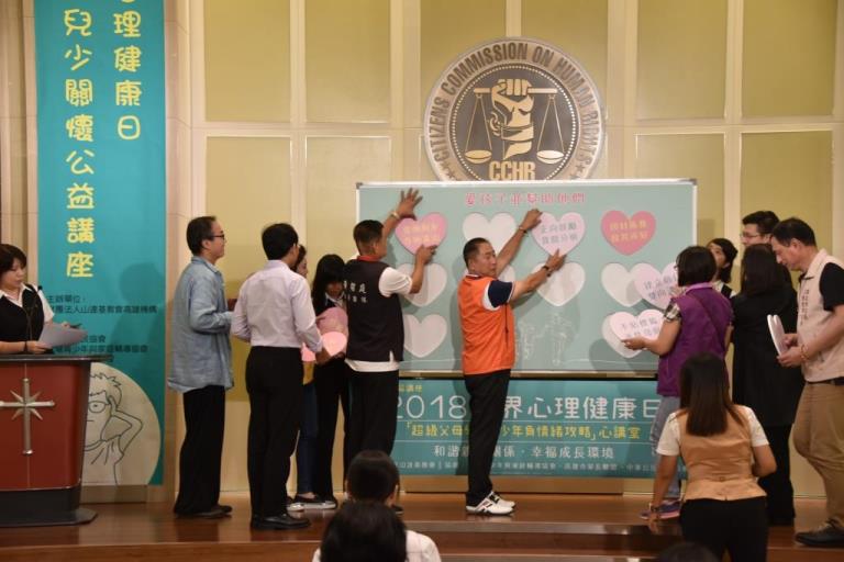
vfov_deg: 20.0
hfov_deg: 29.7
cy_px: 281
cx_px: 422
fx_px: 1594
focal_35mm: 68
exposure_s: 1/80
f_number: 4.8
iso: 1000
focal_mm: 68
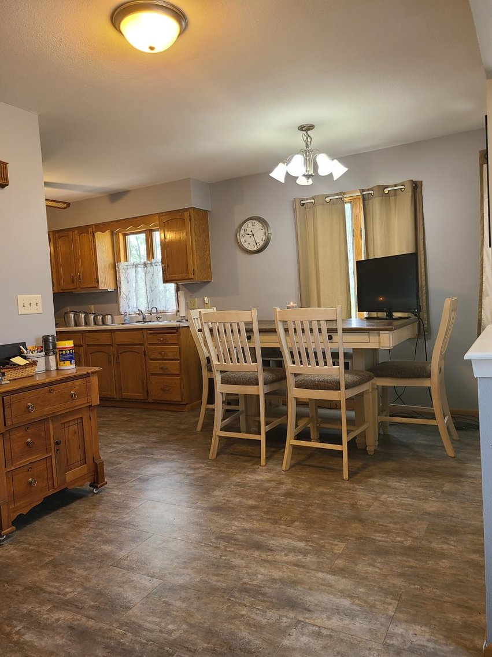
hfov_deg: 53.1
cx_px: 246
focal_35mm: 26
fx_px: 493
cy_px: 328
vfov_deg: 67.3
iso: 80
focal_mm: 5.4
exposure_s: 1/59
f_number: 1.8
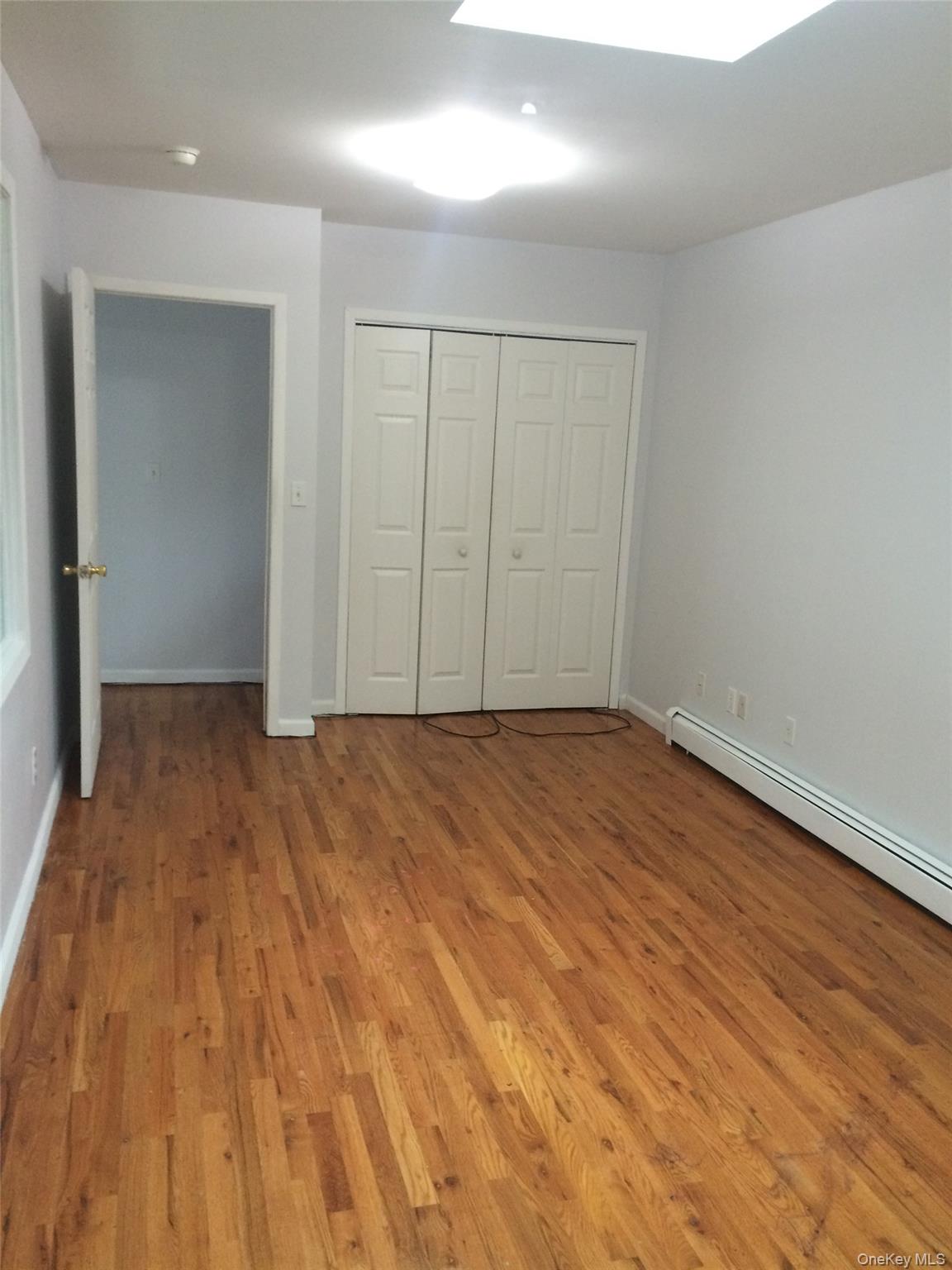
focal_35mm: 29
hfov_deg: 48.2
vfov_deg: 61.7
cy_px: 635
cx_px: 476
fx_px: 1063
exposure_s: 1/30
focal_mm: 4.15
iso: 160
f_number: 2.2
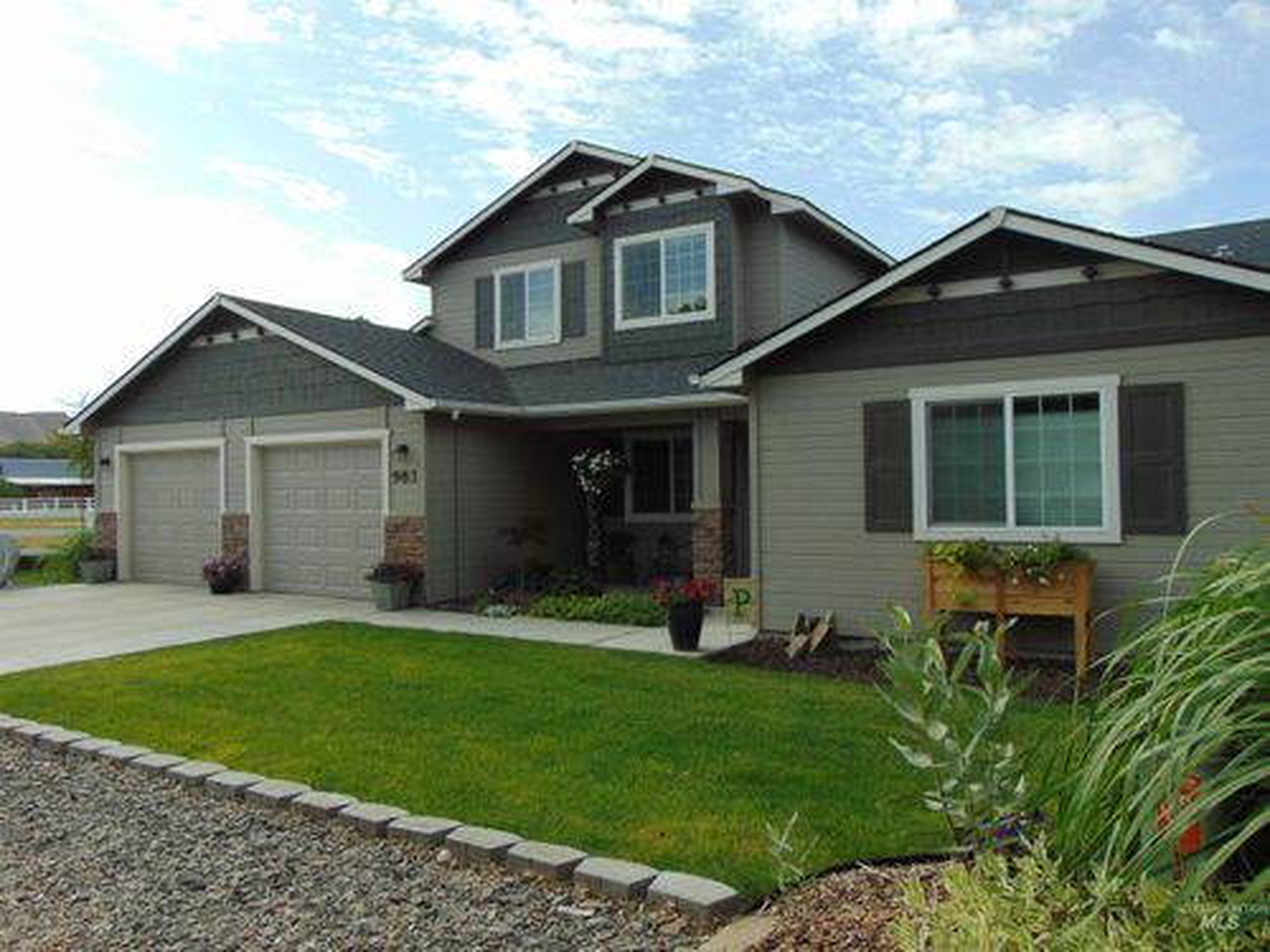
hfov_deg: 69.4
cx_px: 635
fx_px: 917
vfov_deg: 54.9
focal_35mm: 25
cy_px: 476
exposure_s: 1/800
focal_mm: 4.5
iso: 80
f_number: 3
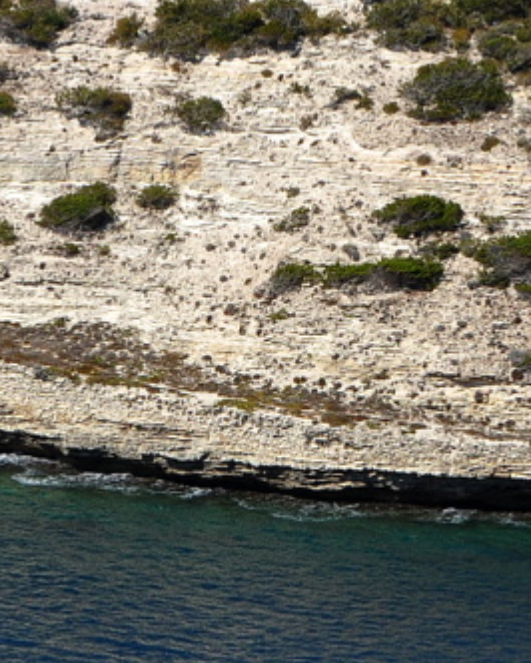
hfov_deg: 5.9
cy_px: 49
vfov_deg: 7.3
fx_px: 5181
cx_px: 36
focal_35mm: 264
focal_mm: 52
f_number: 11
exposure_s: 1/500
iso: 400
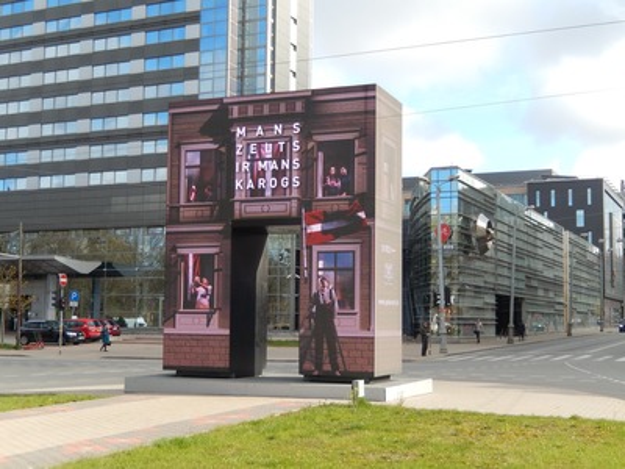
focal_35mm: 51
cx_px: 312
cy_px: 234
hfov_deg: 37.5
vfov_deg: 28.6
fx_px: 921
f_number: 4.5
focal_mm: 9.2
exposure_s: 1/250
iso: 125
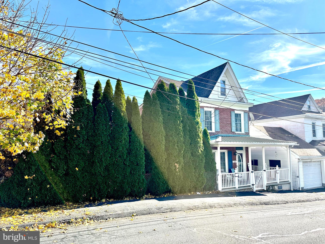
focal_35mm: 24
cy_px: 122
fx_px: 225
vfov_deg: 56.8
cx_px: 162
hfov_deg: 71.6
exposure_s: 1/3597
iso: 80
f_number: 1.78
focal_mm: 6.86
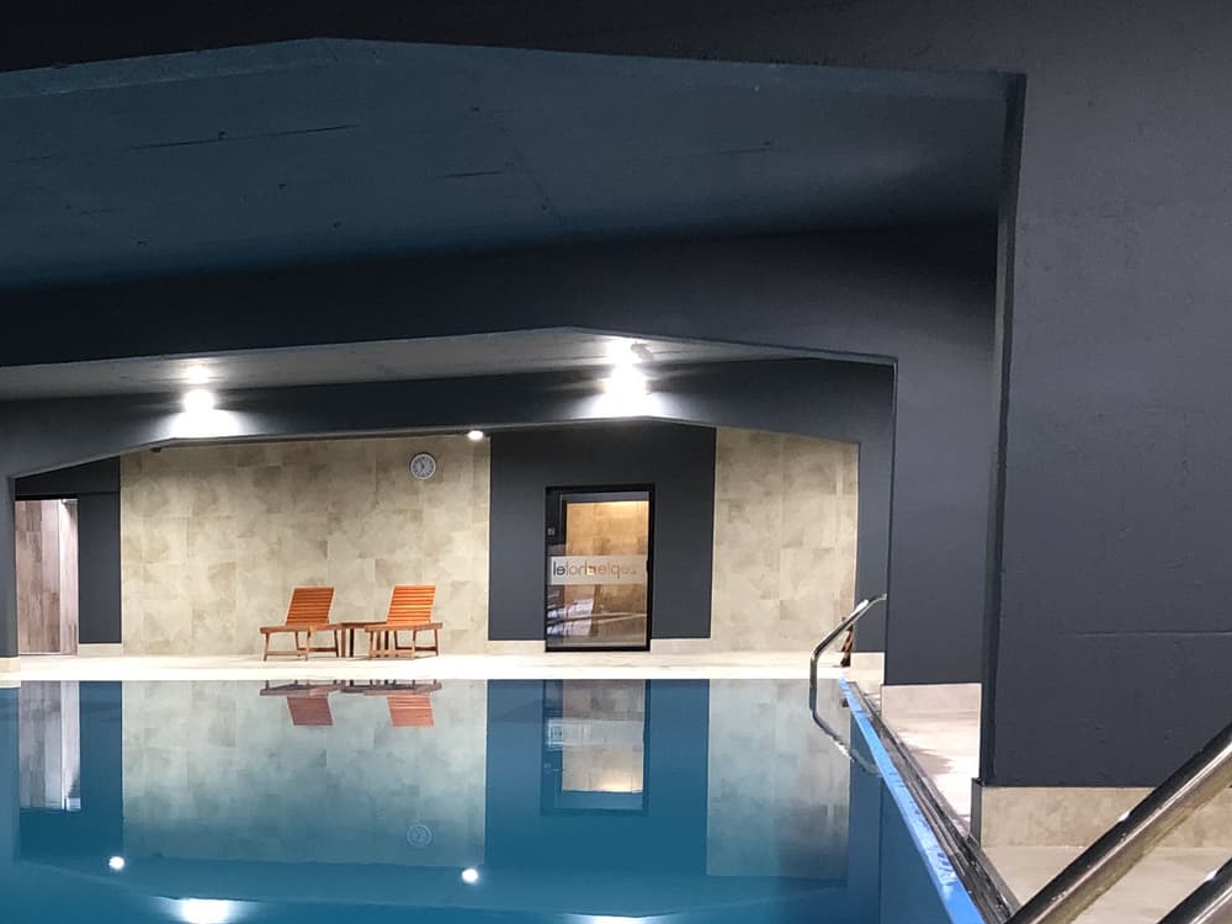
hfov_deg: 32.2
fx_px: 1993
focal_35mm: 56
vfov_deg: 25.2
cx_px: 60
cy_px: 854
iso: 100
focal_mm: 4
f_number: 1.8
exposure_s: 1/17
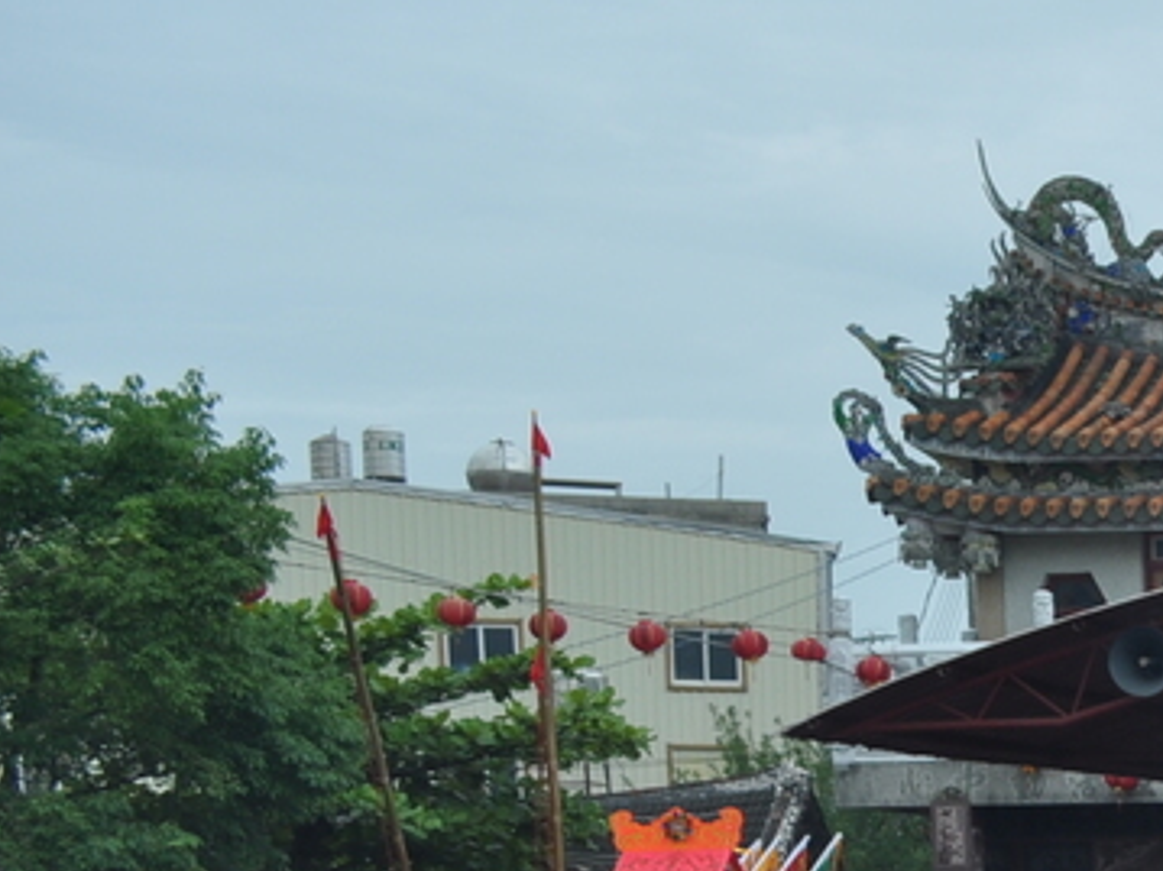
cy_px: 1315
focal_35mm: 94
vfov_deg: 14.6
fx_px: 3157
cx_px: 2101
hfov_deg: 17.1
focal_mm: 18
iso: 200
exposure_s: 1/200
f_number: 7.1
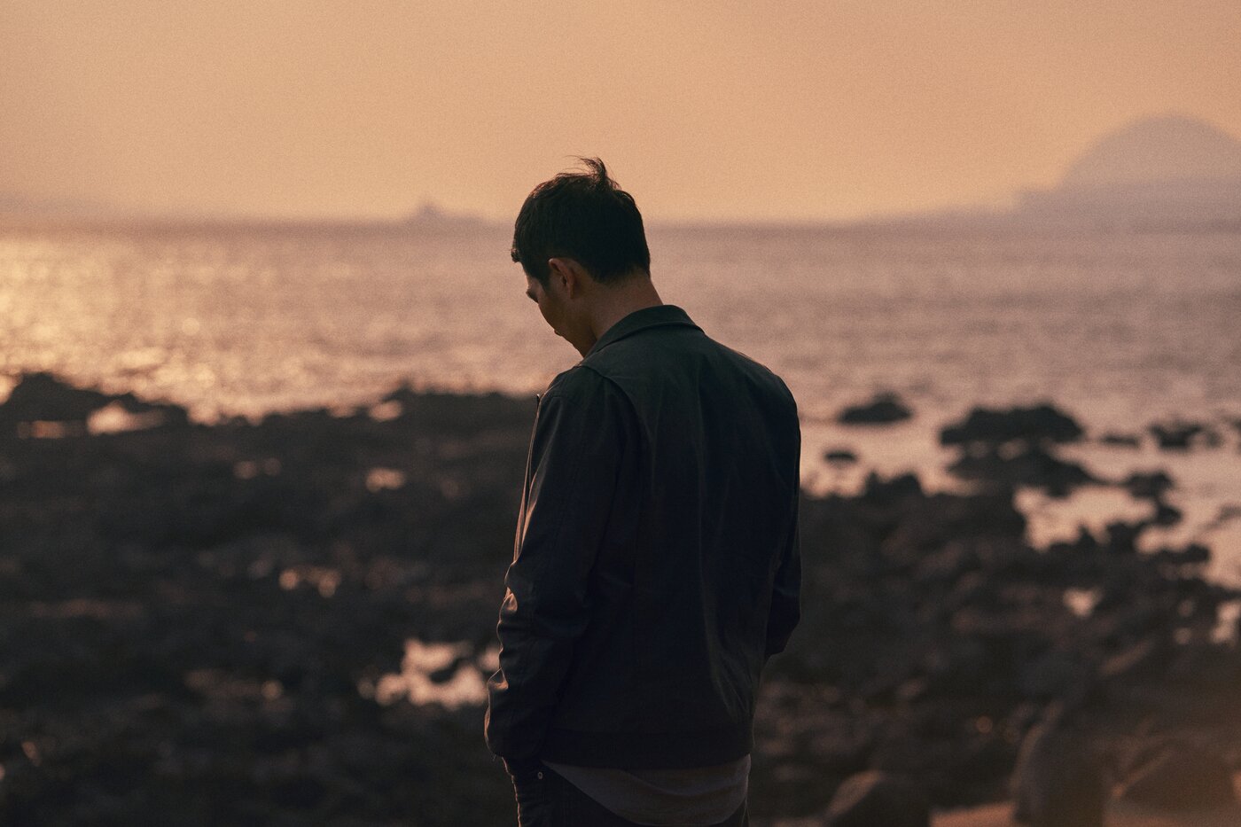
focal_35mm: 111
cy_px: 414
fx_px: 3826
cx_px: 620
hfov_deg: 18.4
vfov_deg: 12.3
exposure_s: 1/1600
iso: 250
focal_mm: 111
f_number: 4
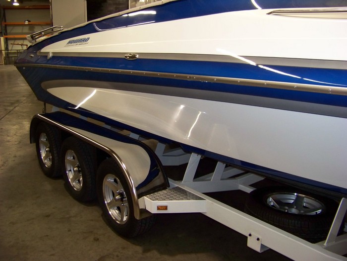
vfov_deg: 39.7
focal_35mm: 36
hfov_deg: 51.4
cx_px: 174
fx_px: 361
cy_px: 130
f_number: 2.8
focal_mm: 5.85
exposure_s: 1/30
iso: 200
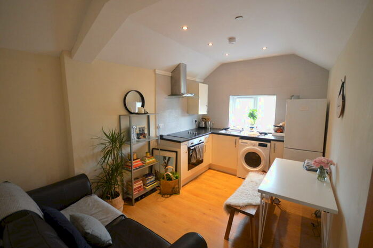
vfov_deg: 77.3
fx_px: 155
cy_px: 124
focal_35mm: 15
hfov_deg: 100.4
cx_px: 186
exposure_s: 1/60
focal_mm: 10
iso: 1600
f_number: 4
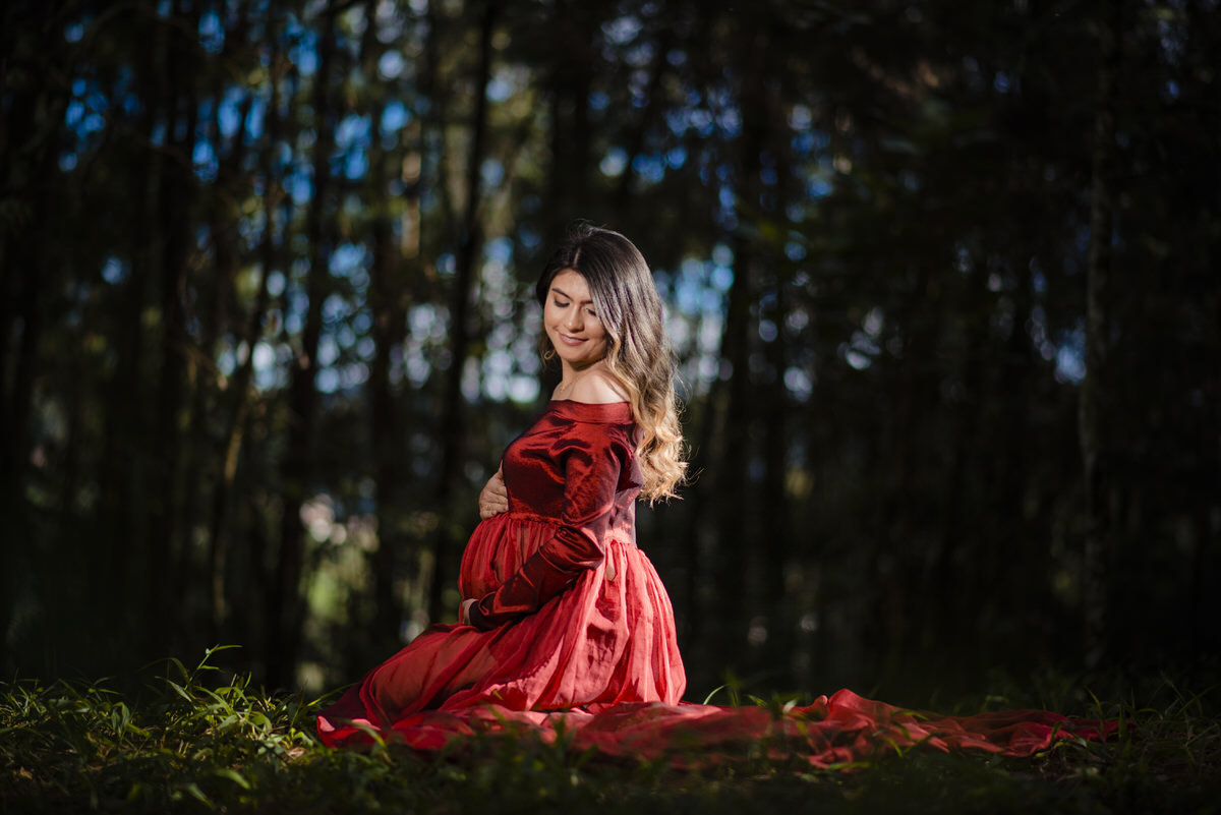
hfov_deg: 23.9
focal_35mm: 85
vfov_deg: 16.1
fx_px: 2884
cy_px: 408
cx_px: 610
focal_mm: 85
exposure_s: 1/1250
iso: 100
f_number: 1.8
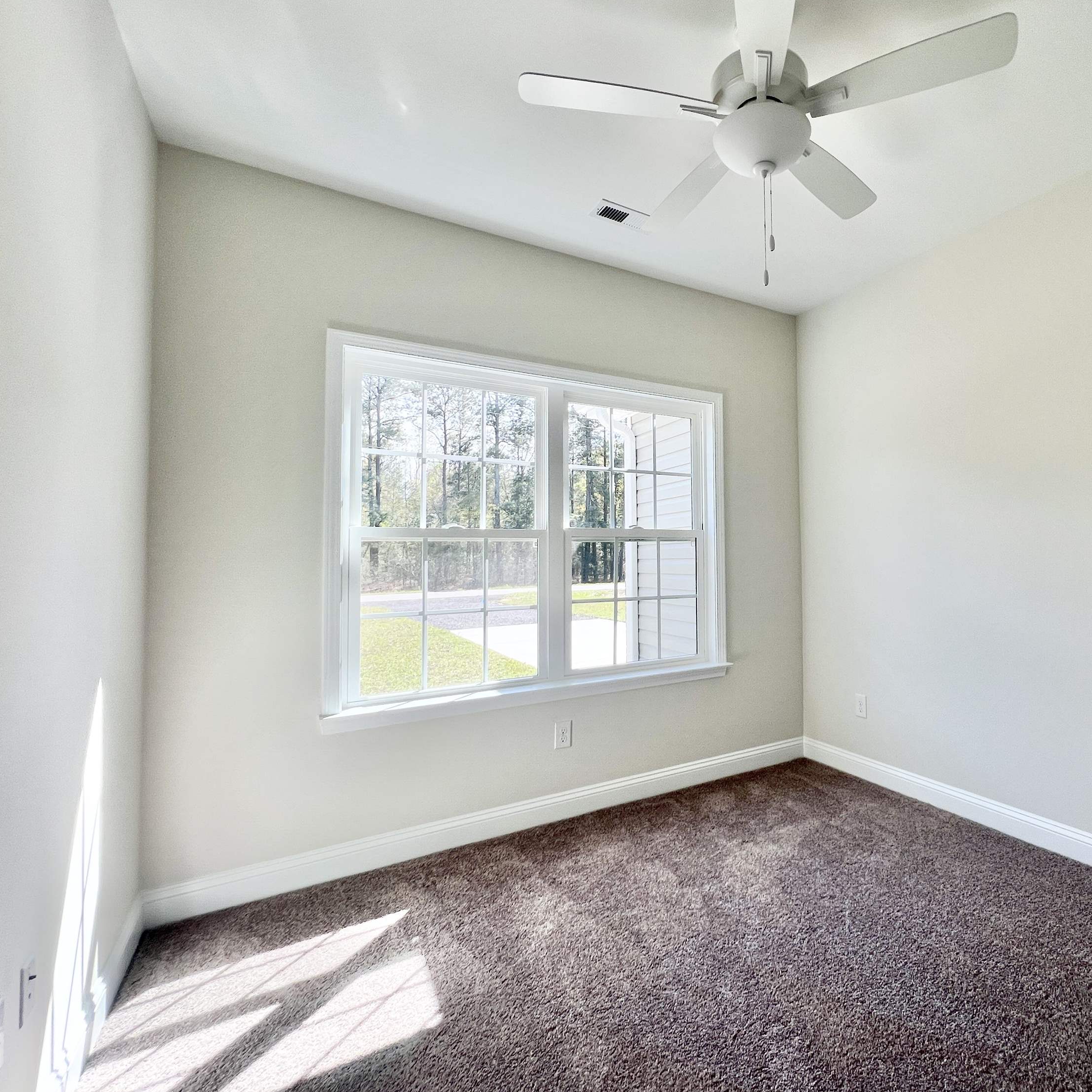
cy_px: 535
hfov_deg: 84.7
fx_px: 571
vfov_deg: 87.4
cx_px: 720
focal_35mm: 16
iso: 32
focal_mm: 1.57
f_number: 1.8
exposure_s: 1/209
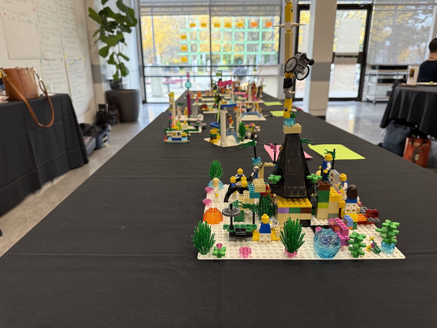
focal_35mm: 24
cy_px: 164
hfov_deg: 71.6
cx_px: 218
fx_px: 303
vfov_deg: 56.8
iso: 160
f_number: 1.78
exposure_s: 1/60
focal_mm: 6.76
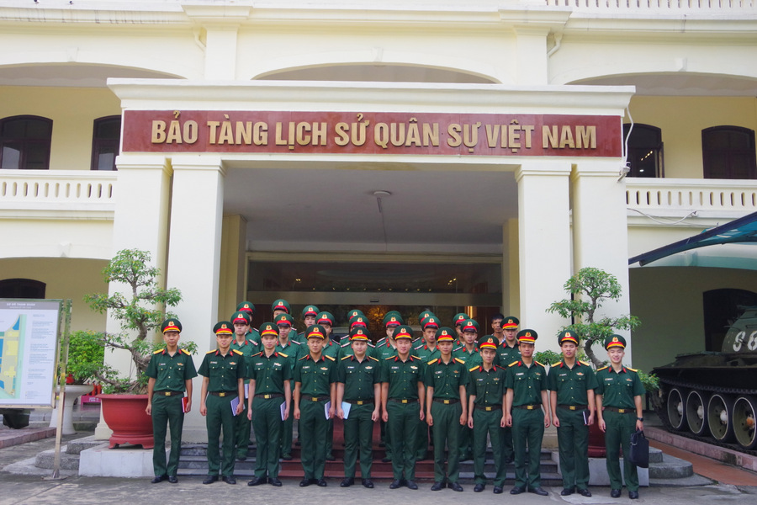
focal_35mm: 36
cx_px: 378
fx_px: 757
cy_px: 252
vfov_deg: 36.9
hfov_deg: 53.1
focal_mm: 24
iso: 1600
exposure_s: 1/400
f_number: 9
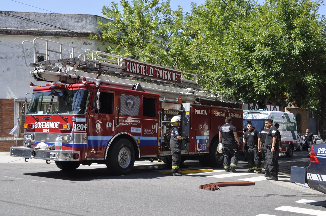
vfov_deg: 30.8
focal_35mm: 44
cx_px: 163
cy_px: 108
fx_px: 393
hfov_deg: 45.0
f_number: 9
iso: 400
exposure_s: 1/320
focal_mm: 29
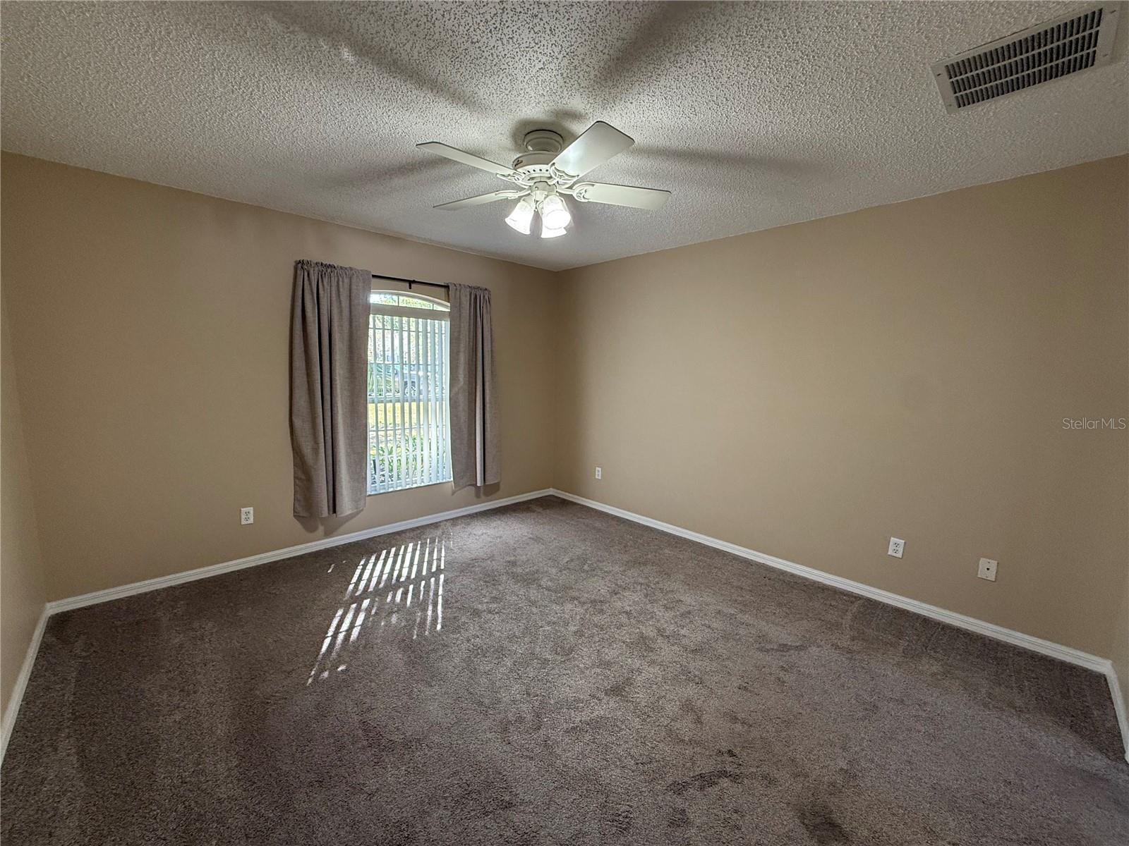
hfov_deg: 102.1
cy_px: 423
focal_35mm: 14
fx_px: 457
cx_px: 564
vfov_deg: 85.7
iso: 320
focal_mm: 2.22
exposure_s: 1/120
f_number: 2.2
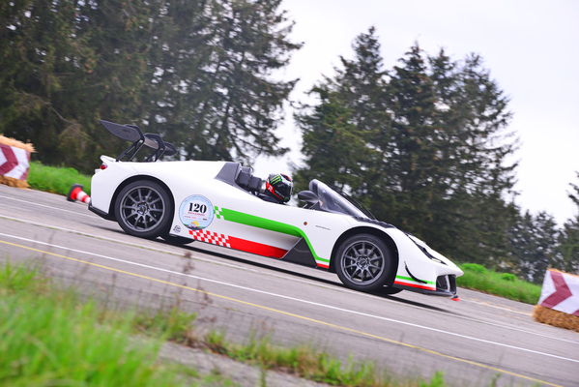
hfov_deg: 16.4
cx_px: 290
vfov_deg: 11.0
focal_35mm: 125
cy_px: 194
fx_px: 2011
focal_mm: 125
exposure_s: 1/400
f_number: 6.3
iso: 1600
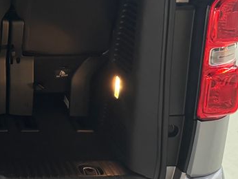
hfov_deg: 25.1
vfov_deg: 20.3
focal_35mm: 71
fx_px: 488
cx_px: -34
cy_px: 19
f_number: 1.78
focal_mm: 6.76
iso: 1000
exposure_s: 1/33
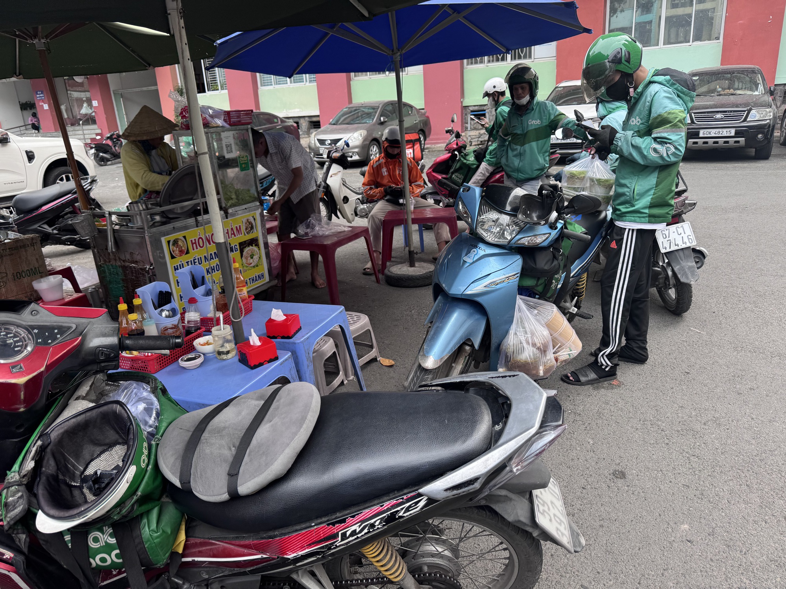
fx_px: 545
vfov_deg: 56.8
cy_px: 294
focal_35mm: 24
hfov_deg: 71.6
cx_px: 393
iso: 80
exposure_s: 1/693
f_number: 1.78
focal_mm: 6.76
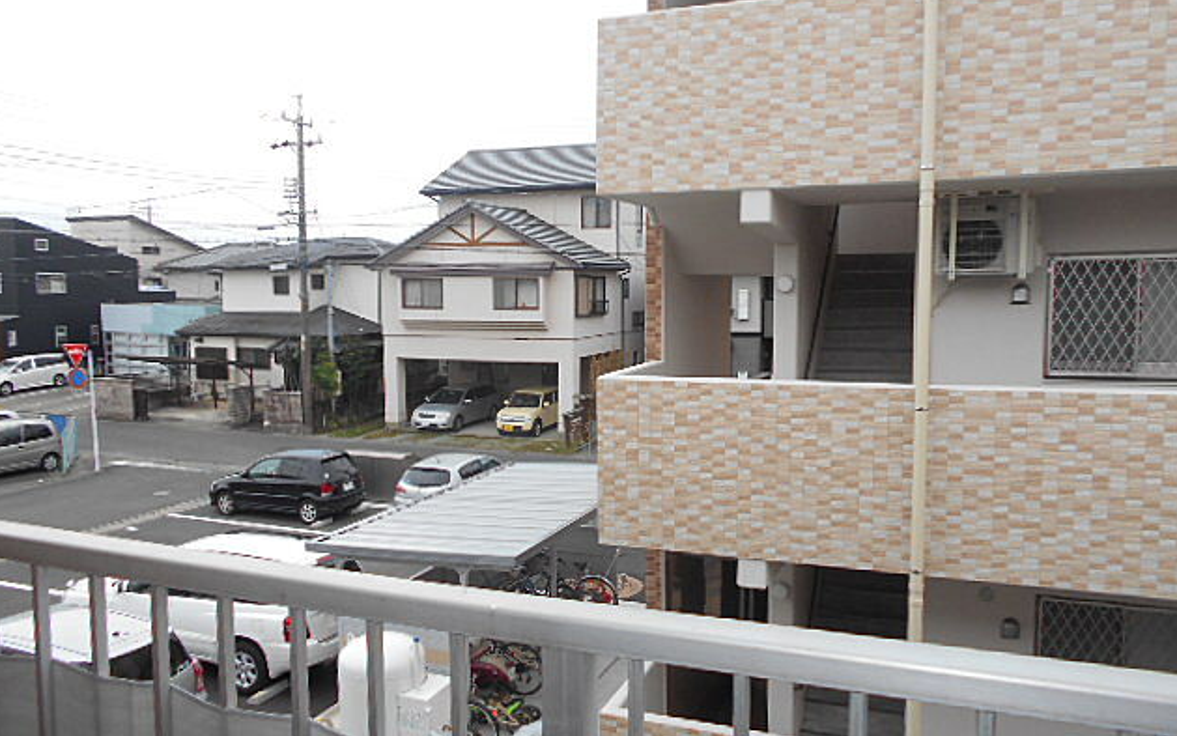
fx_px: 898
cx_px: 587
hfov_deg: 66.5
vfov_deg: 44.6
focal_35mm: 28
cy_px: 362
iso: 80
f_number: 3.2
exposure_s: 1/250
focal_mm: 4.6
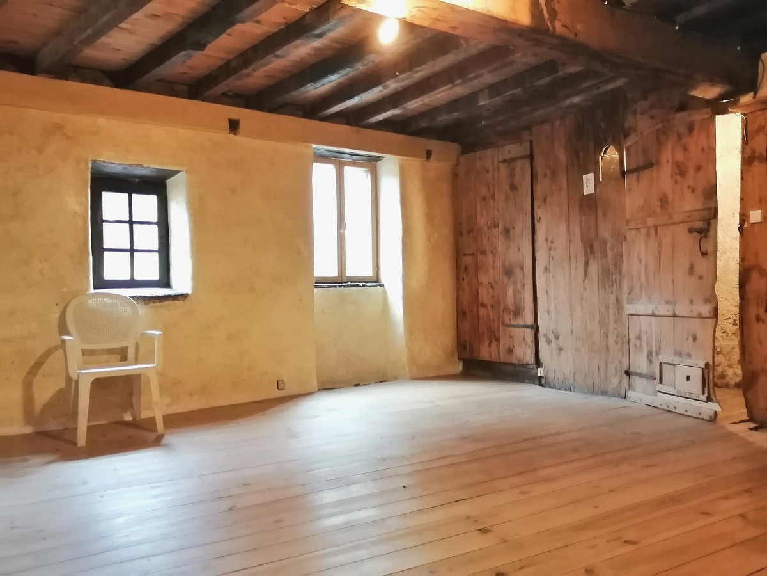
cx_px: 384
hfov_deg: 67.3
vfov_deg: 53.1
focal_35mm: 26
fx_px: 576
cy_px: 288
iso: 400
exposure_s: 1/20
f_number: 1.8
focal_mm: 3.46
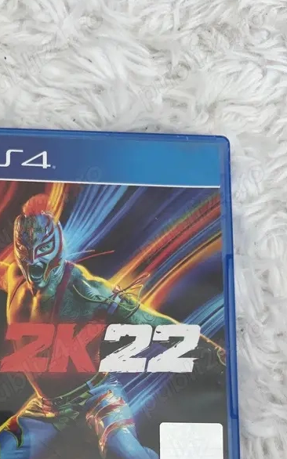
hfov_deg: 26.9
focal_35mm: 47
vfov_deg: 40.4
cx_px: 60
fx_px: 588
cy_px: 385
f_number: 1.6
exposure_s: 1/122
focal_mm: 5.1
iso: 100
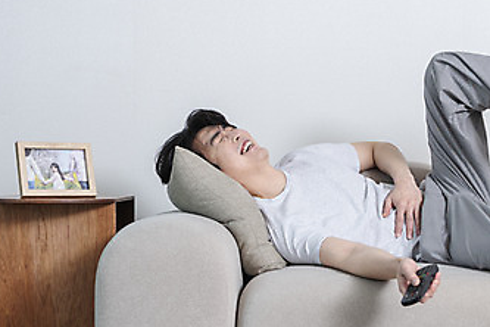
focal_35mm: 83
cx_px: 408
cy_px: 237
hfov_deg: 24.0
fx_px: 1130
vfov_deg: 16.4
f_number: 3.5
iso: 200
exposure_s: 1/125
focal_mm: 46
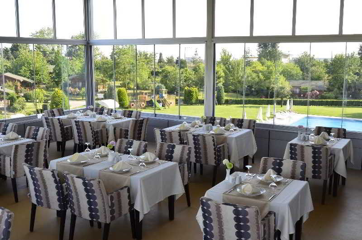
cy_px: 120
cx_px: 181
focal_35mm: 39
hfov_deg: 49.6
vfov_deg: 34.1
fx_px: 391
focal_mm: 26
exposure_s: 1/30
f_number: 13
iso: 200
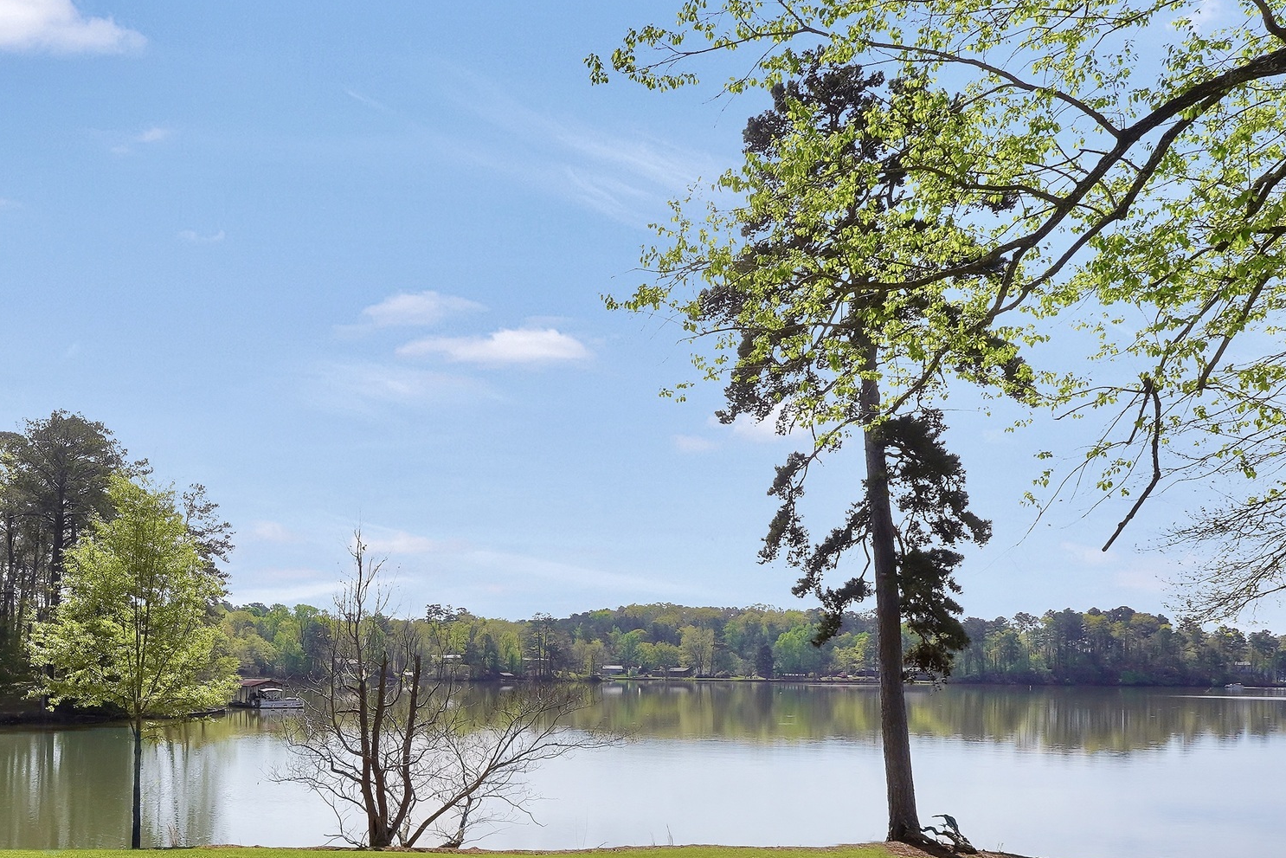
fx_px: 1107
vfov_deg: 40.8
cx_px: 330
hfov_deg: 57.4
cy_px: 671
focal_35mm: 31
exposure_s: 1/320
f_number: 10
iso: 100
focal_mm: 10
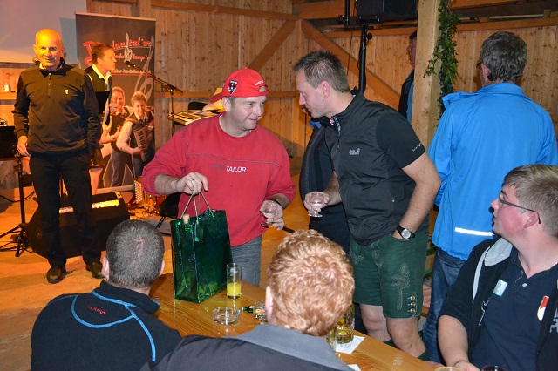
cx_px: 279
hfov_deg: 51.3
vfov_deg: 35.5
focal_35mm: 38
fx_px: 581
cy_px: 186
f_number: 4
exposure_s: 1/60
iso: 3200
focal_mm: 25
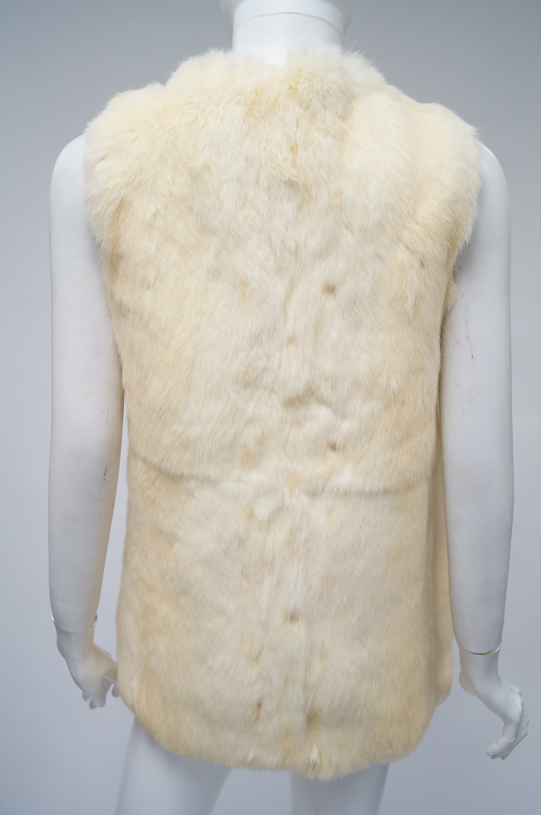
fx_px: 814
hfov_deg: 36.8
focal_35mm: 36
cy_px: 408
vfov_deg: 53.2
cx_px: 270
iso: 500
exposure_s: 1/60
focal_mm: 24
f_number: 4
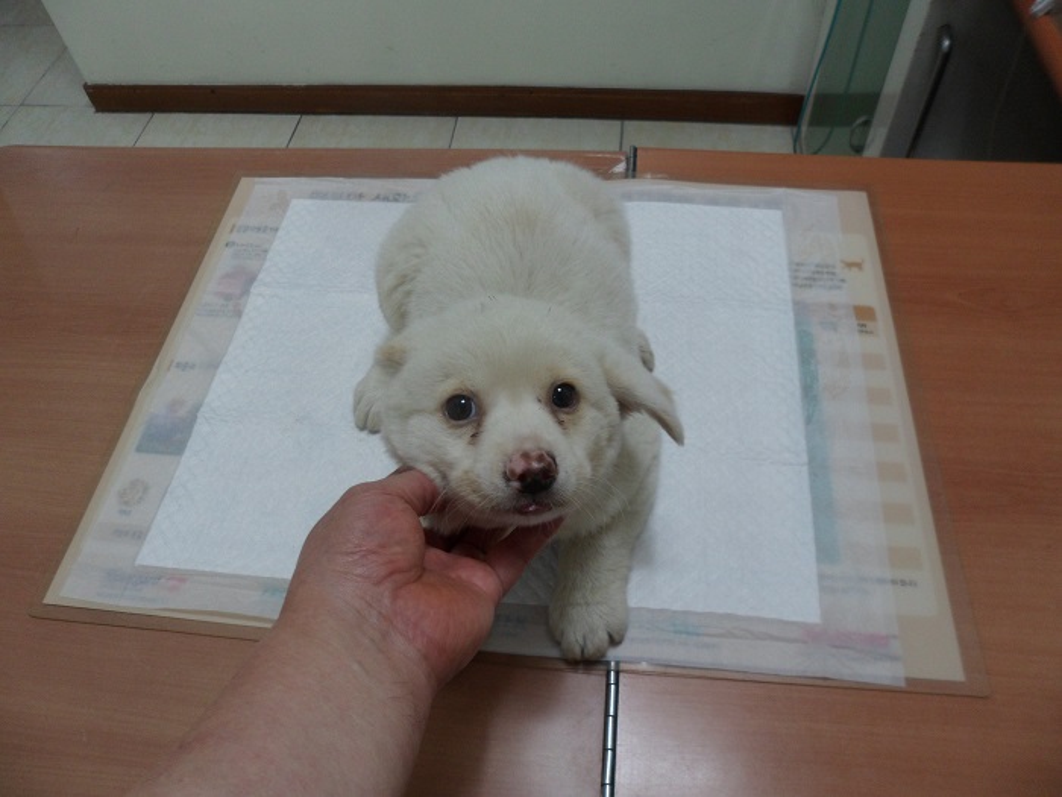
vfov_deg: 53.1
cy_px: 398
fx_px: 798
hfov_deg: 67.3
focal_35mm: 26
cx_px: 531
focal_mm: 4.9
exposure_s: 1/45
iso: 100
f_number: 3.3
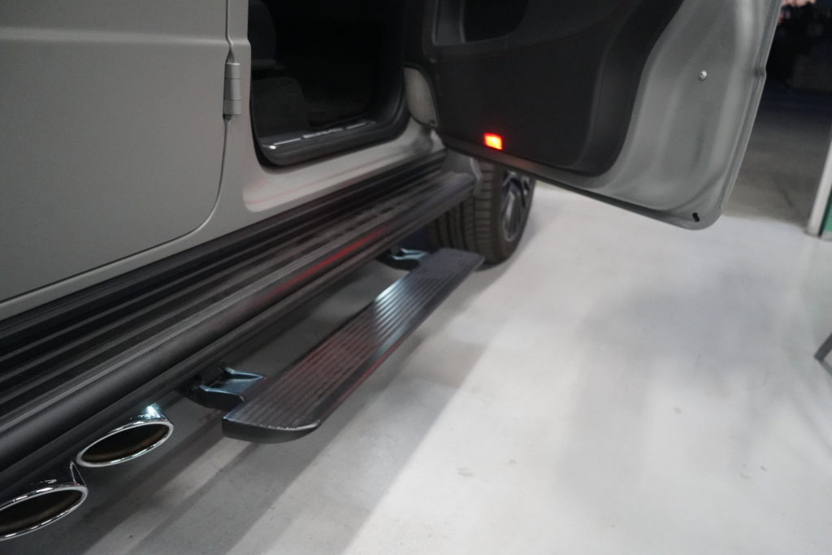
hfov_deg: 63.7
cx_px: 416
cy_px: 278
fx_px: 670
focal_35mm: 29
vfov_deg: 45.0
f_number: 4.5
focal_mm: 29
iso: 12800
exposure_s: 1/160
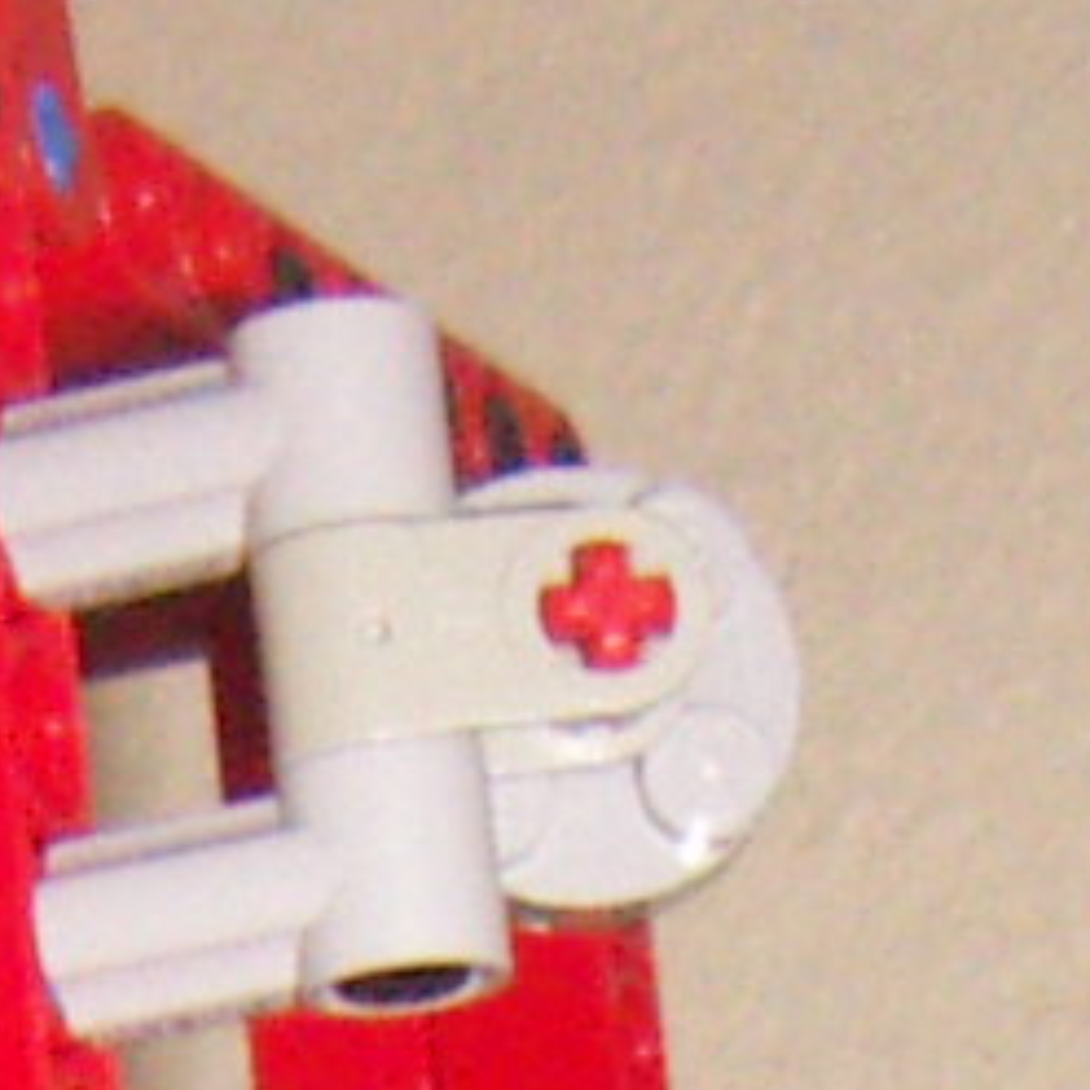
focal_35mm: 263
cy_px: 2989
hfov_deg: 6.6
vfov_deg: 6.2
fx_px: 9369
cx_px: -607
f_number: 6.7
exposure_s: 1/50
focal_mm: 4.7
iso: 200
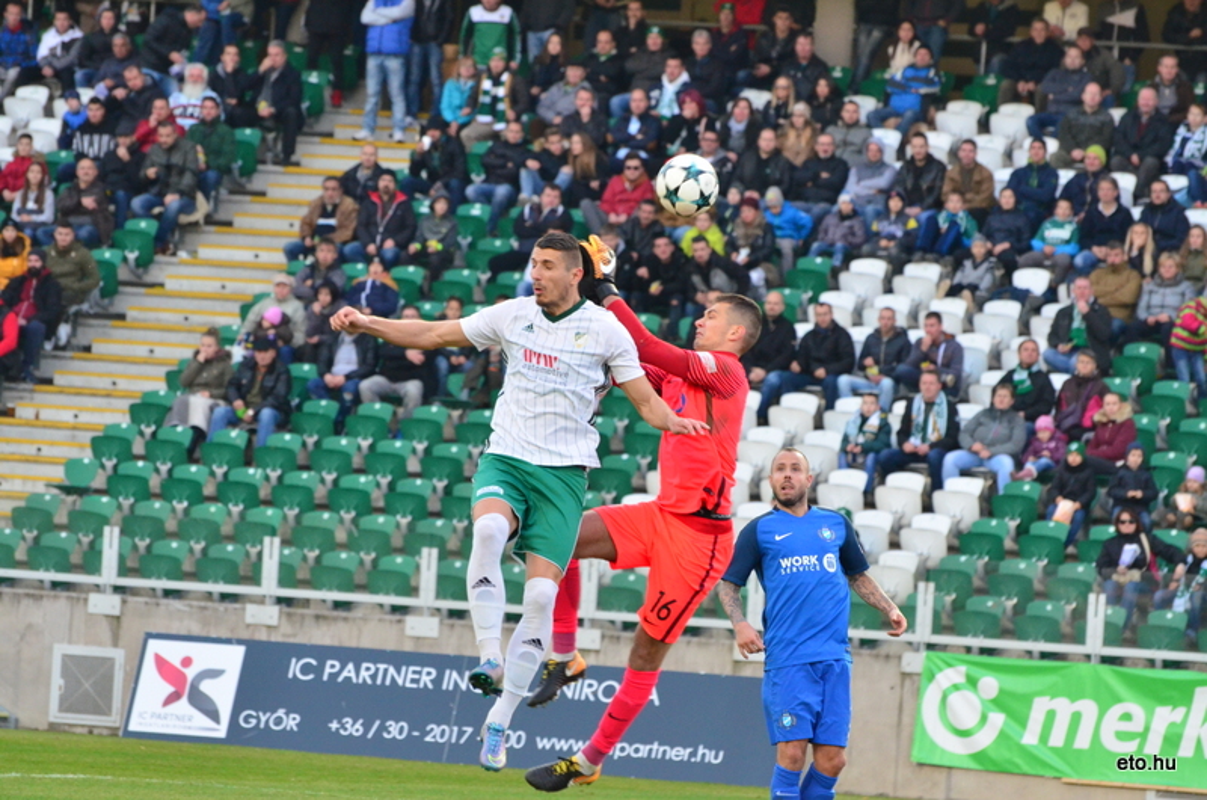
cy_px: 400
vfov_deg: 5.1
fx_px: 9034
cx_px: 604
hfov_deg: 7.6
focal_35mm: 270
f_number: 5.6
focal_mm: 180
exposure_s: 1/640
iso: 2200
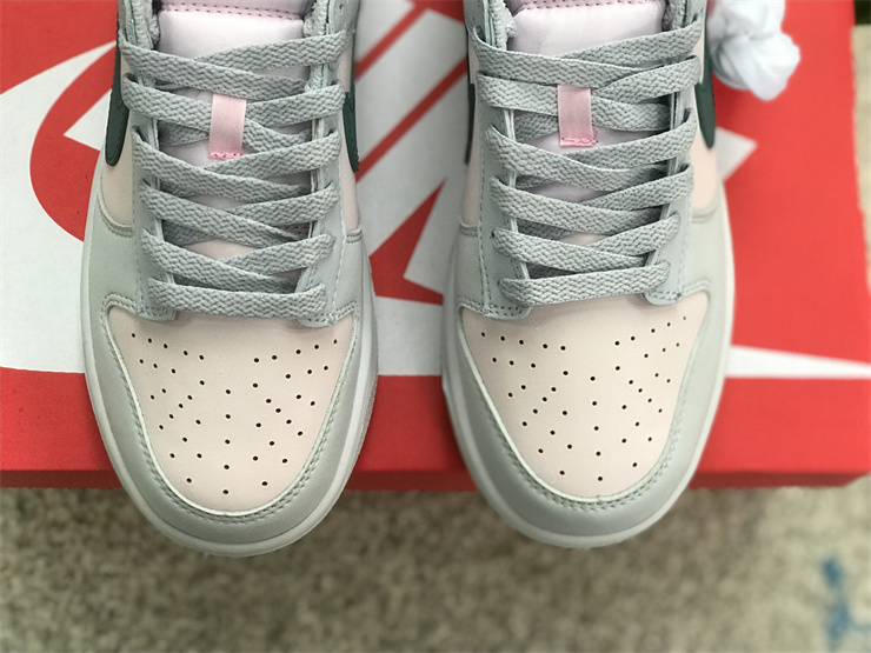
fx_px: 1434
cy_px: 326
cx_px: 436
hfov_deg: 33.8
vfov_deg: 25.7
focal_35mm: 57
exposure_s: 1/50
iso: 125
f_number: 2.8
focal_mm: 6.6
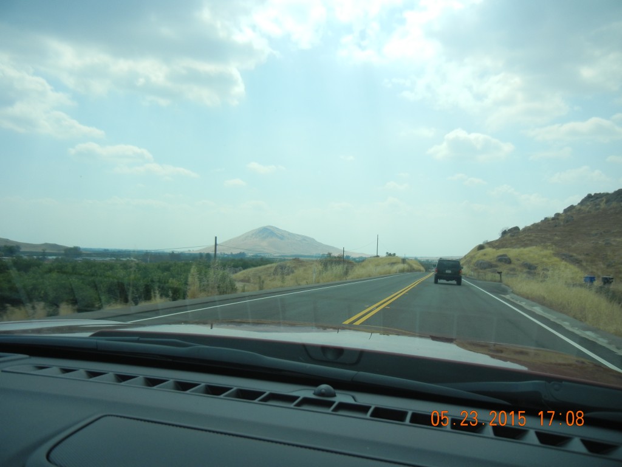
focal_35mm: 30
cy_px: 234
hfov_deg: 60.0
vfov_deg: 46.8
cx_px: 311
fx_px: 539
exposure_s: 1/402
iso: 160
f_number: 7
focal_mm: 5.4
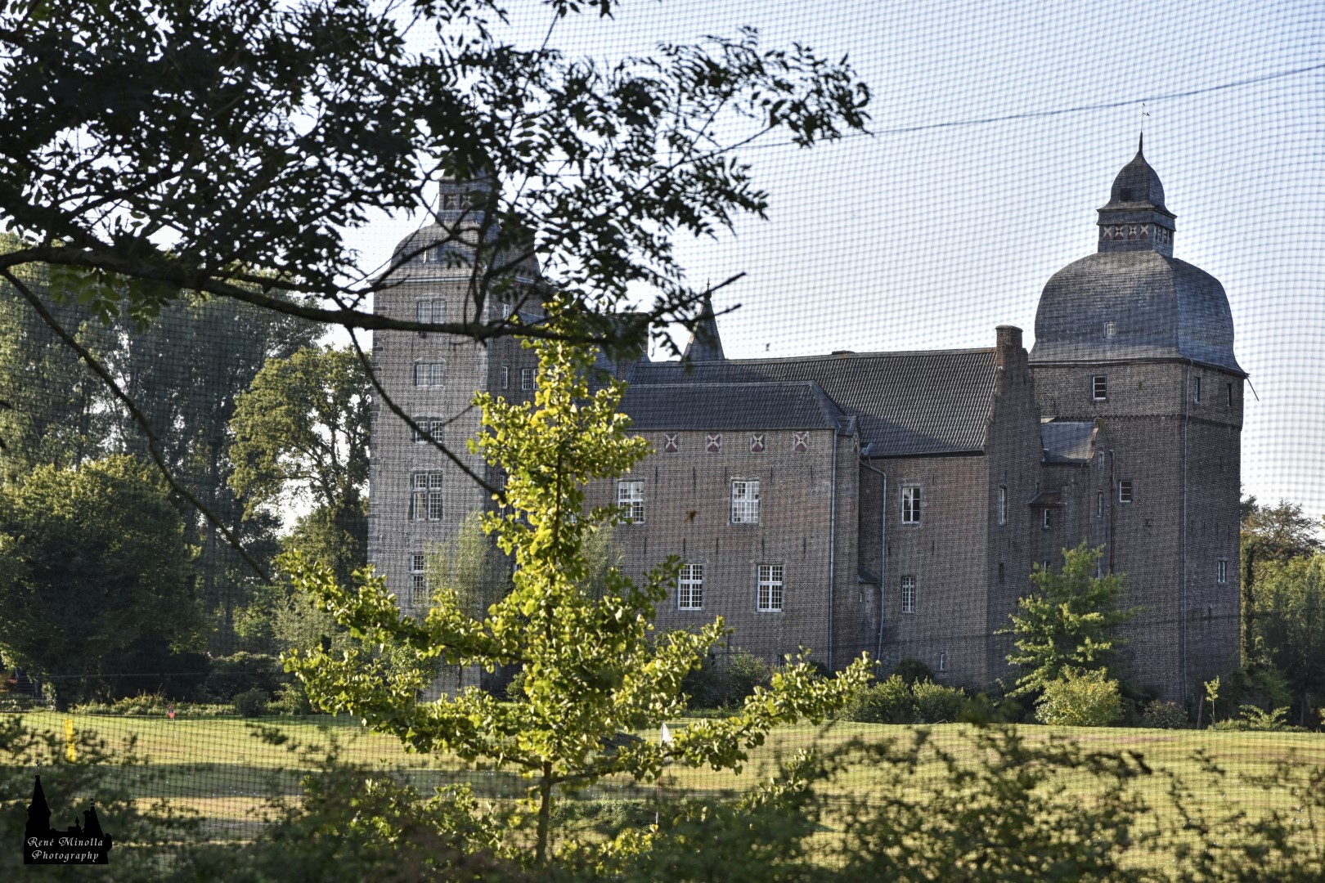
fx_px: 3864
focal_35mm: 105
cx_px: 662
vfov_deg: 13.0
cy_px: 442
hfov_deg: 19.5
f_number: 5.6
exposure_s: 1/500
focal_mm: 70
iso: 200
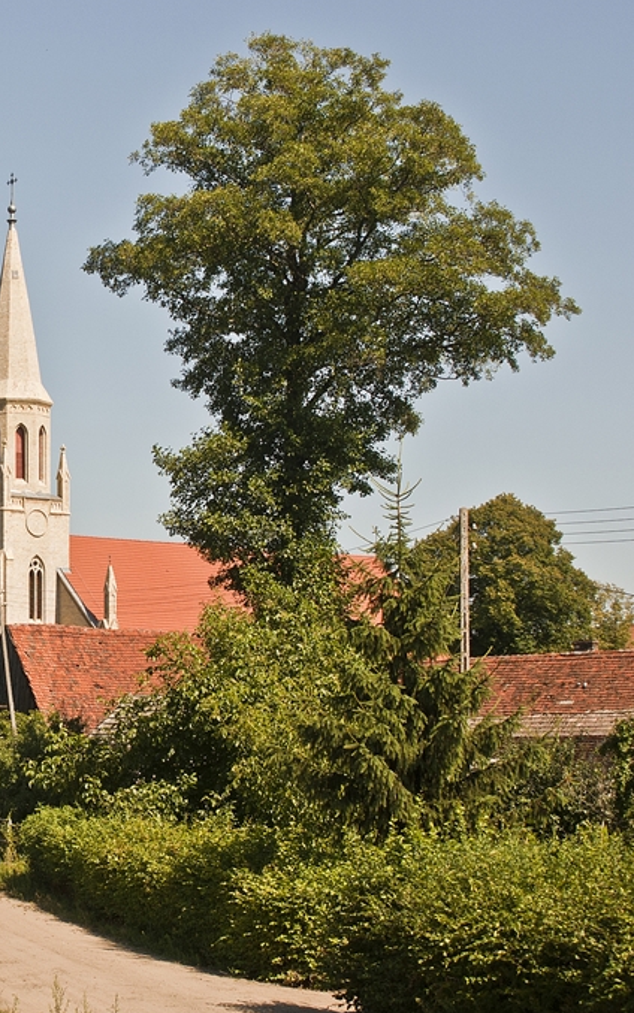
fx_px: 2232
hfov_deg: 15.6
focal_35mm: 81
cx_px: -120
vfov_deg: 25.6
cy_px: 506
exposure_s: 1/640
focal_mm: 35
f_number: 5.6
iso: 100
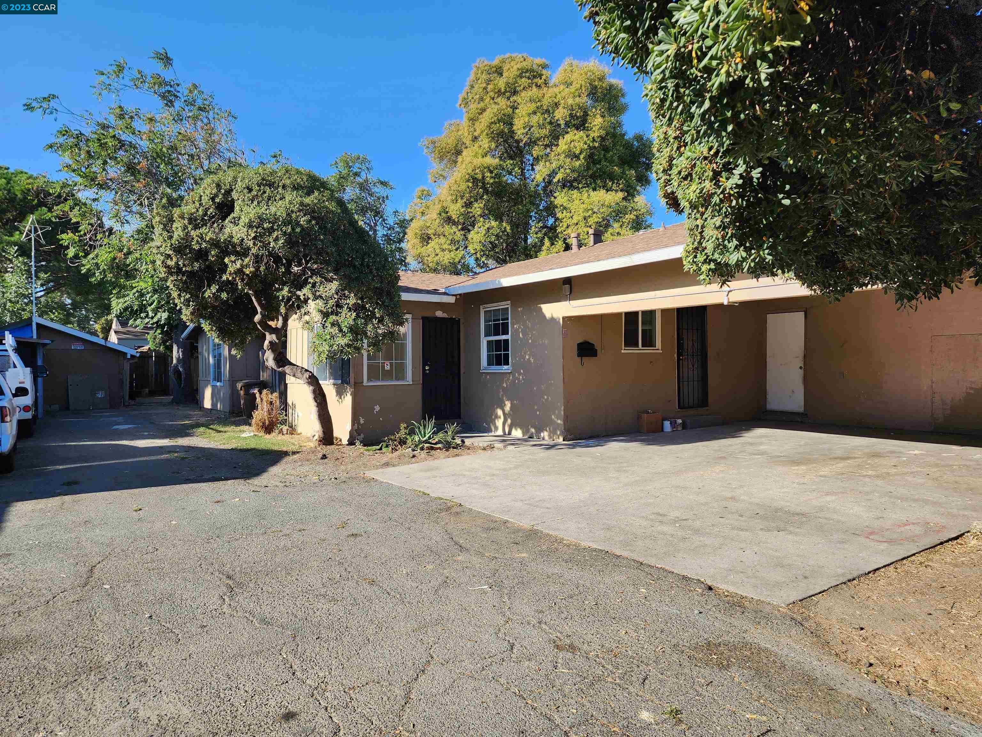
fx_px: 652
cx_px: 491
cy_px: 368
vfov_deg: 58.9
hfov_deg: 73.9
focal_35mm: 23
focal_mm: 6.4
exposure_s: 1/462
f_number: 1.8
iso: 12
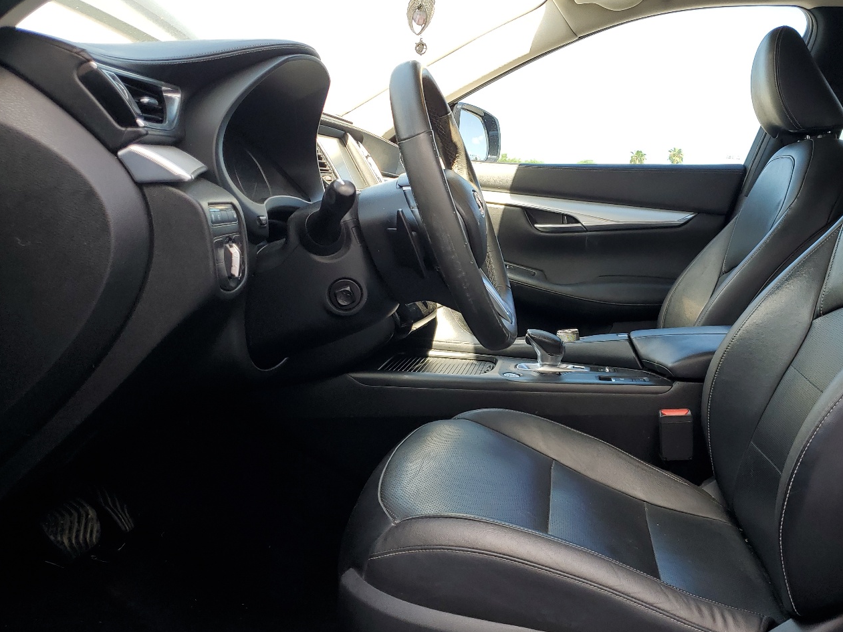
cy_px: 330
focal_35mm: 33
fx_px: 803
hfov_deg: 54.7
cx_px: 533
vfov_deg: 42.9
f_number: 1.5
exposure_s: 1/244
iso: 50
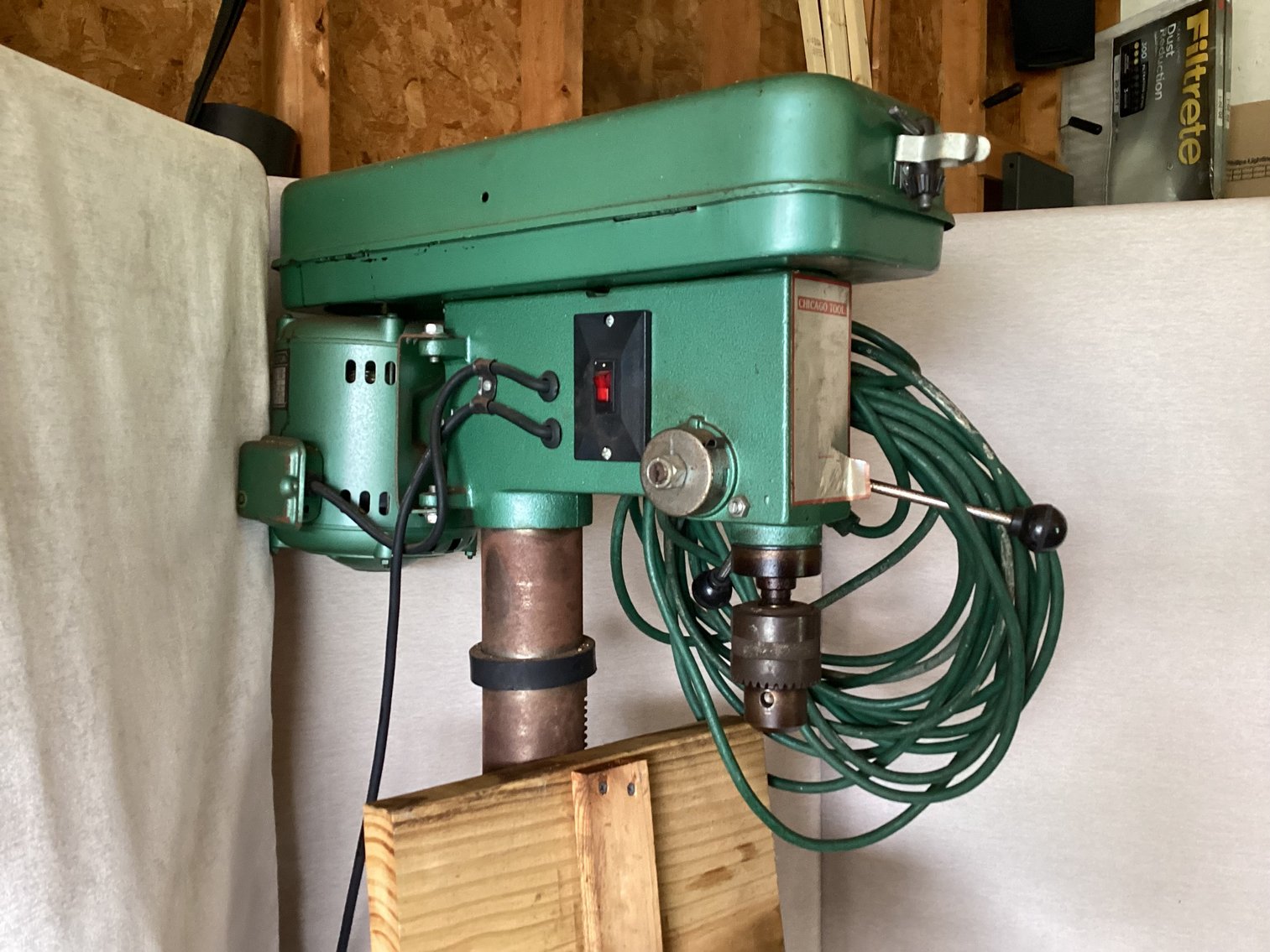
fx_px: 1137
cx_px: 635
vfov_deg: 45.4
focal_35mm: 31
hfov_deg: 58.3
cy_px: 476
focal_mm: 3.3
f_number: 2.4
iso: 250
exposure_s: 1/60
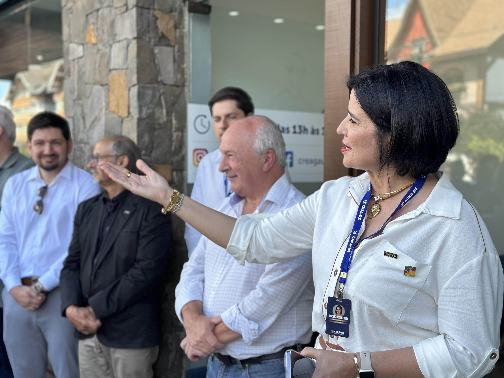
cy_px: 189
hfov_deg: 39.7
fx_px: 699
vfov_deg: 30.3
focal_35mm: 48
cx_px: 252
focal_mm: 6.86
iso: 80
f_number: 1.78
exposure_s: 1/489
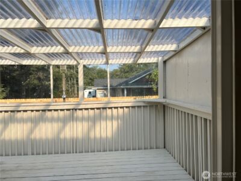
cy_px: 90
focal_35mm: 26
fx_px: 181
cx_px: 120
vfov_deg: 53.1
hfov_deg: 67.3
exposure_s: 1/3831
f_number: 1.5
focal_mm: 5.7
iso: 50
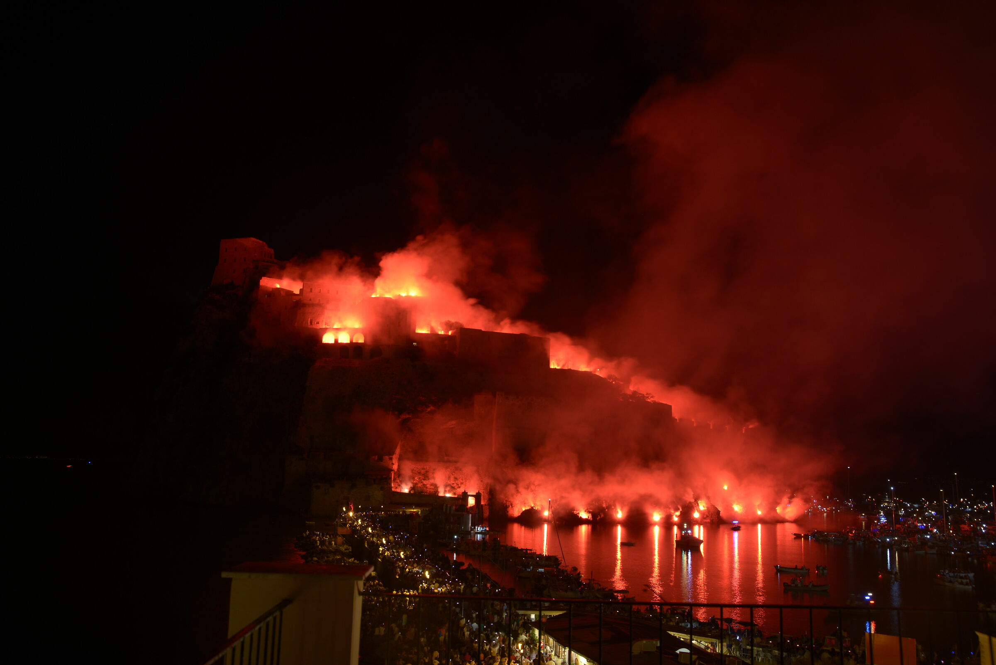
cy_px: 332
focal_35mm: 35
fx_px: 969
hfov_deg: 54.4
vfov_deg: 37.9
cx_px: 498
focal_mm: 35
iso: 200
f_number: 7.1
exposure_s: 2
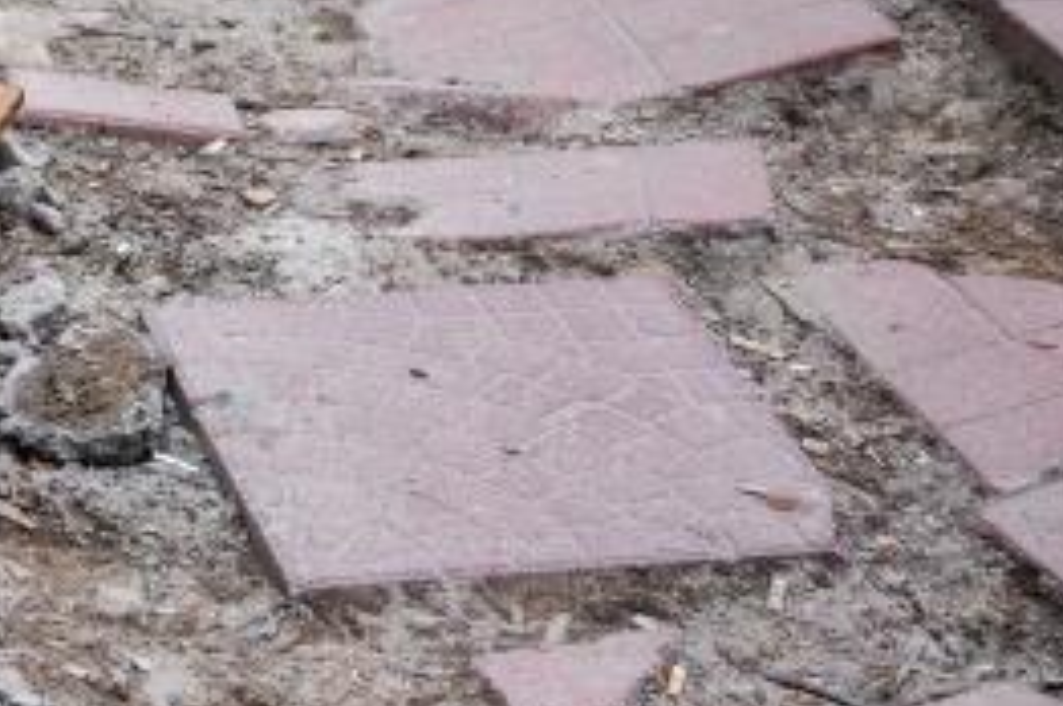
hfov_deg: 13.8
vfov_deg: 10.0
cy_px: 428
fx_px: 4040
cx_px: -661
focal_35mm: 137
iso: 800
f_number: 3.2
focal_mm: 35
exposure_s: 1/200
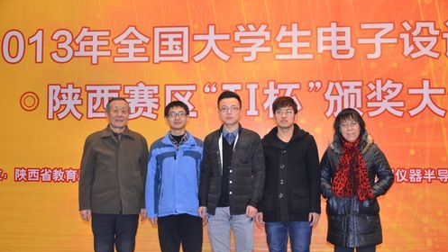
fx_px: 487
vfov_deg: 29.0
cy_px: 140
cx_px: 224
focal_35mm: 41
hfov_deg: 49.4
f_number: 4
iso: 800
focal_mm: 26
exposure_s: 1/60
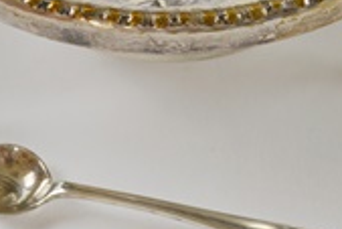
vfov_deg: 10.6
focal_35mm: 128
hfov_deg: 15.9
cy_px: -4
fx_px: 1217
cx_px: 265
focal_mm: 24
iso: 220
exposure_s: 1/125
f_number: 5.6
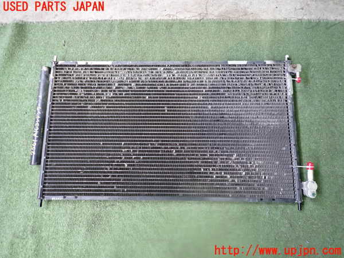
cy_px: 129
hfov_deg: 69.4
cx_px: 172
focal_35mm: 25
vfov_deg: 54.9
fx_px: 248
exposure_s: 1/30
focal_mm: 4.5
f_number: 2
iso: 250
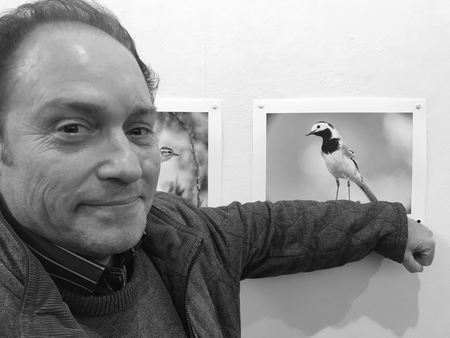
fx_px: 364
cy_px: 169
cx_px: 225
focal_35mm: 28
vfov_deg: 49.7
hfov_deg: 63.4
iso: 40
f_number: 1.8
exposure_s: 1/16
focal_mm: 3.99
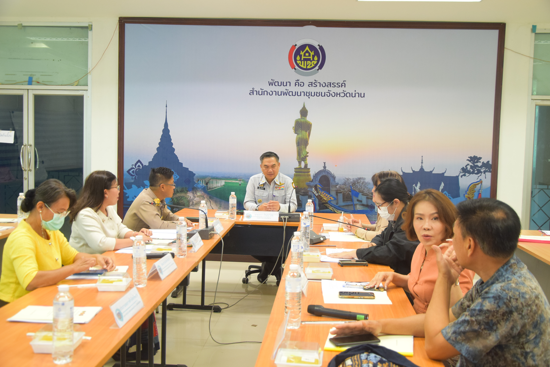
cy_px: 184
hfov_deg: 49.5
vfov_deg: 34.2
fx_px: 596
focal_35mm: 39
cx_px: 275
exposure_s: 1/60
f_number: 4
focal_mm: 26
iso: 1250
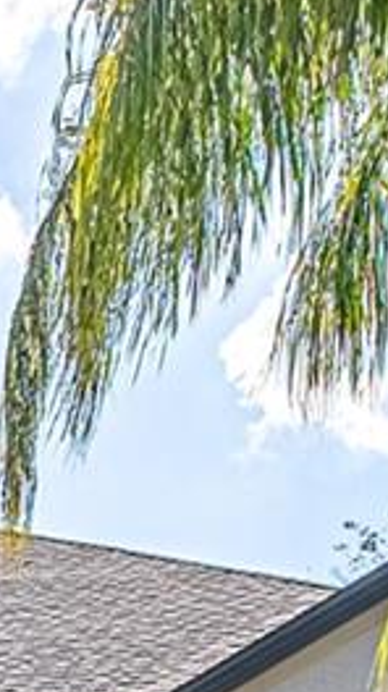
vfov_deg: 20.5
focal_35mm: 89
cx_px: -553
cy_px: 1033
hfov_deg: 11.2
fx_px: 1632
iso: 400
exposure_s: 1/8000
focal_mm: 14
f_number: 8
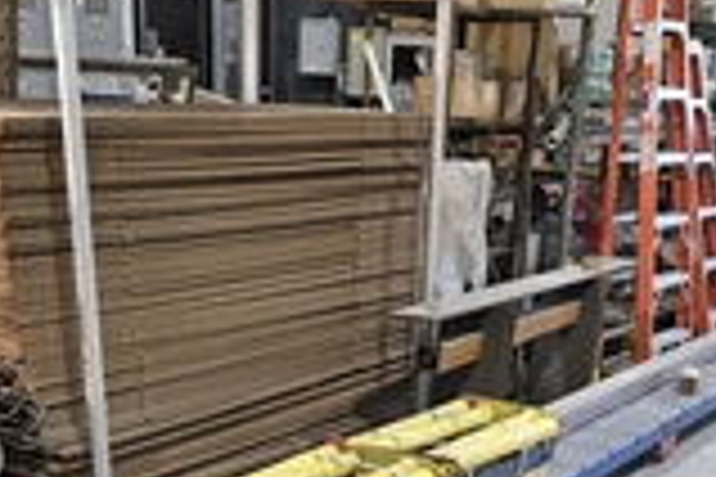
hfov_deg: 33.4
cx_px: 351
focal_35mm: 60
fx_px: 1193
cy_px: 724
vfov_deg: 19.6
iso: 500
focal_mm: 5.4
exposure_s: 1/60
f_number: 1.8
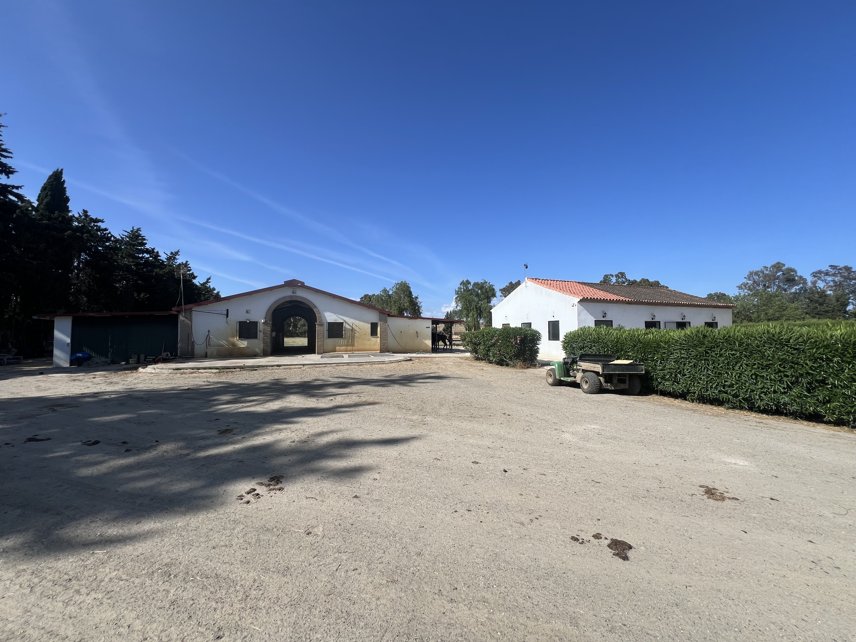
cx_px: 428
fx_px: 321
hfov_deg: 106.2
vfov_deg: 89.9
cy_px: 321
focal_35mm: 13
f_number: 1.8
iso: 32
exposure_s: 1/1980
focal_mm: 1.57
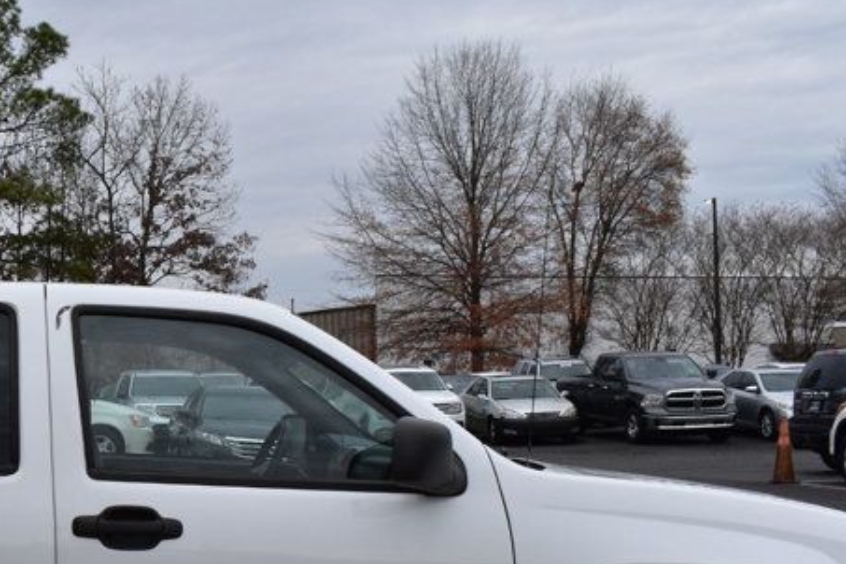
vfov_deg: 22.0
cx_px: 11
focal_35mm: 61
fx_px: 1433
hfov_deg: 30.7
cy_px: 446
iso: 400
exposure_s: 1/200
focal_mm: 18
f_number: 10
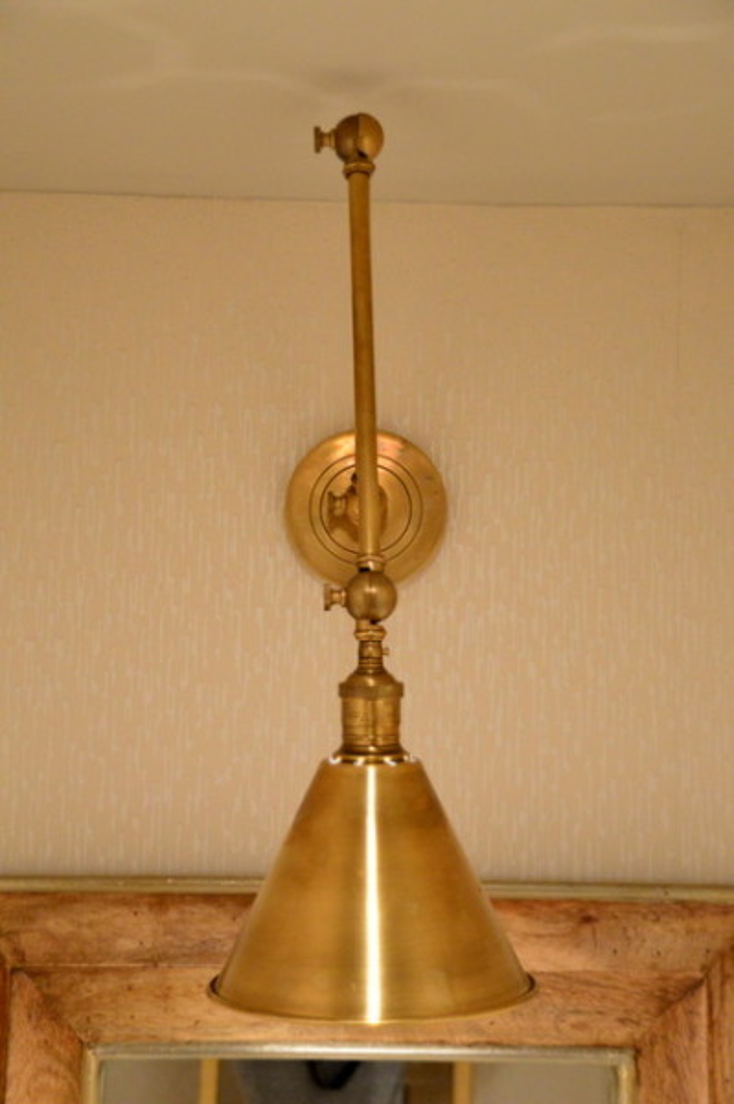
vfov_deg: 27.0
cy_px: 552
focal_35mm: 75
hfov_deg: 18.2
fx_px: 2298
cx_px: 367
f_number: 4.8
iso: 2800
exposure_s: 1/80
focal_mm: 50
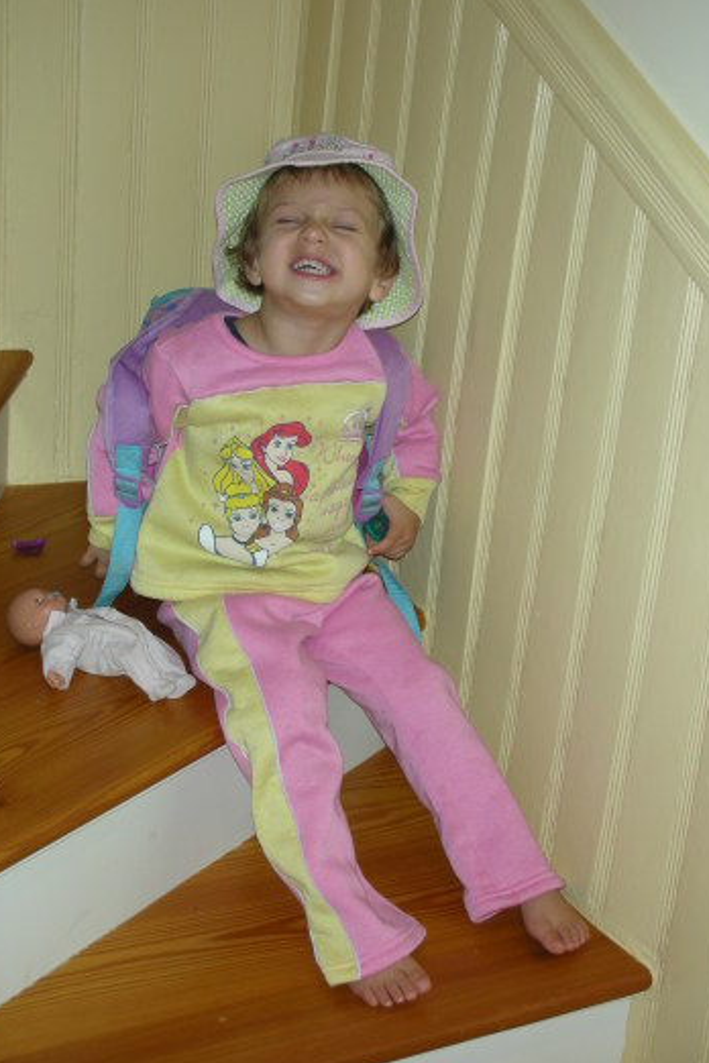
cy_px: 534
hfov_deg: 24.2
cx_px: 344
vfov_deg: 35.6
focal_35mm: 56
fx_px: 1654
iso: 67
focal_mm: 8.8
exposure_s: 1/60
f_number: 3.5
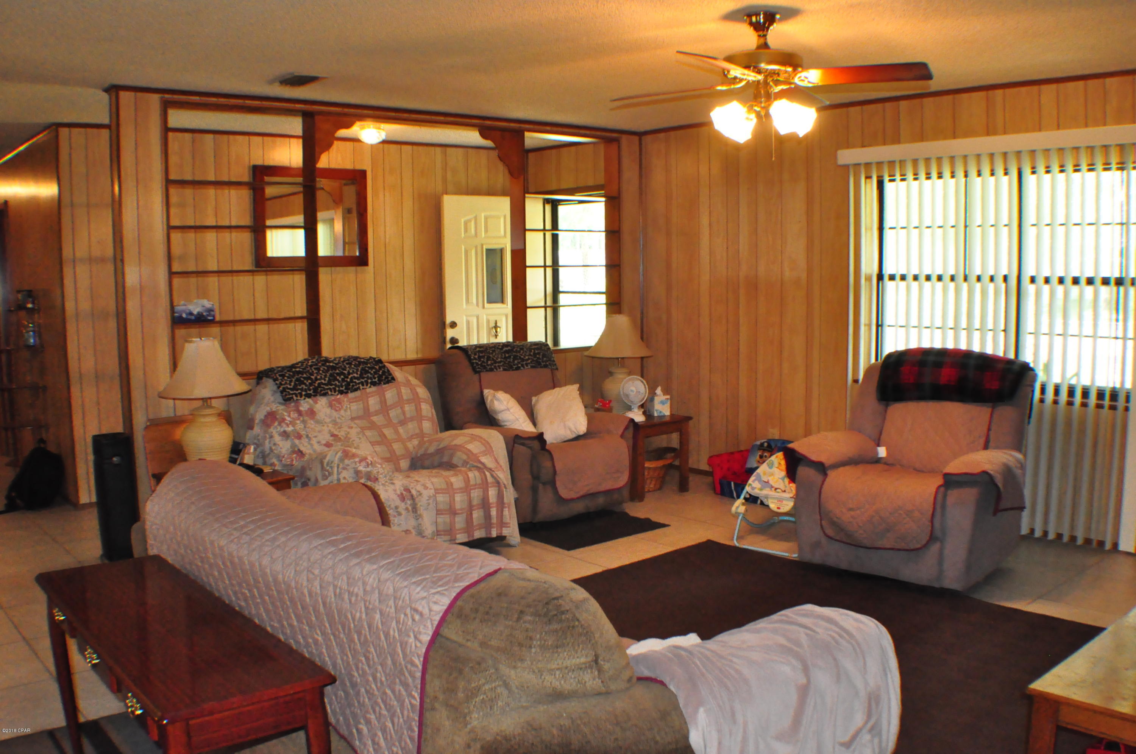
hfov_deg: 49.6
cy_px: 377
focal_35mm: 39
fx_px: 1229
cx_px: 568
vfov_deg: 34.1
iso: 3200
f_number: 8
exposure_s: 1/60
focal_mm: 26
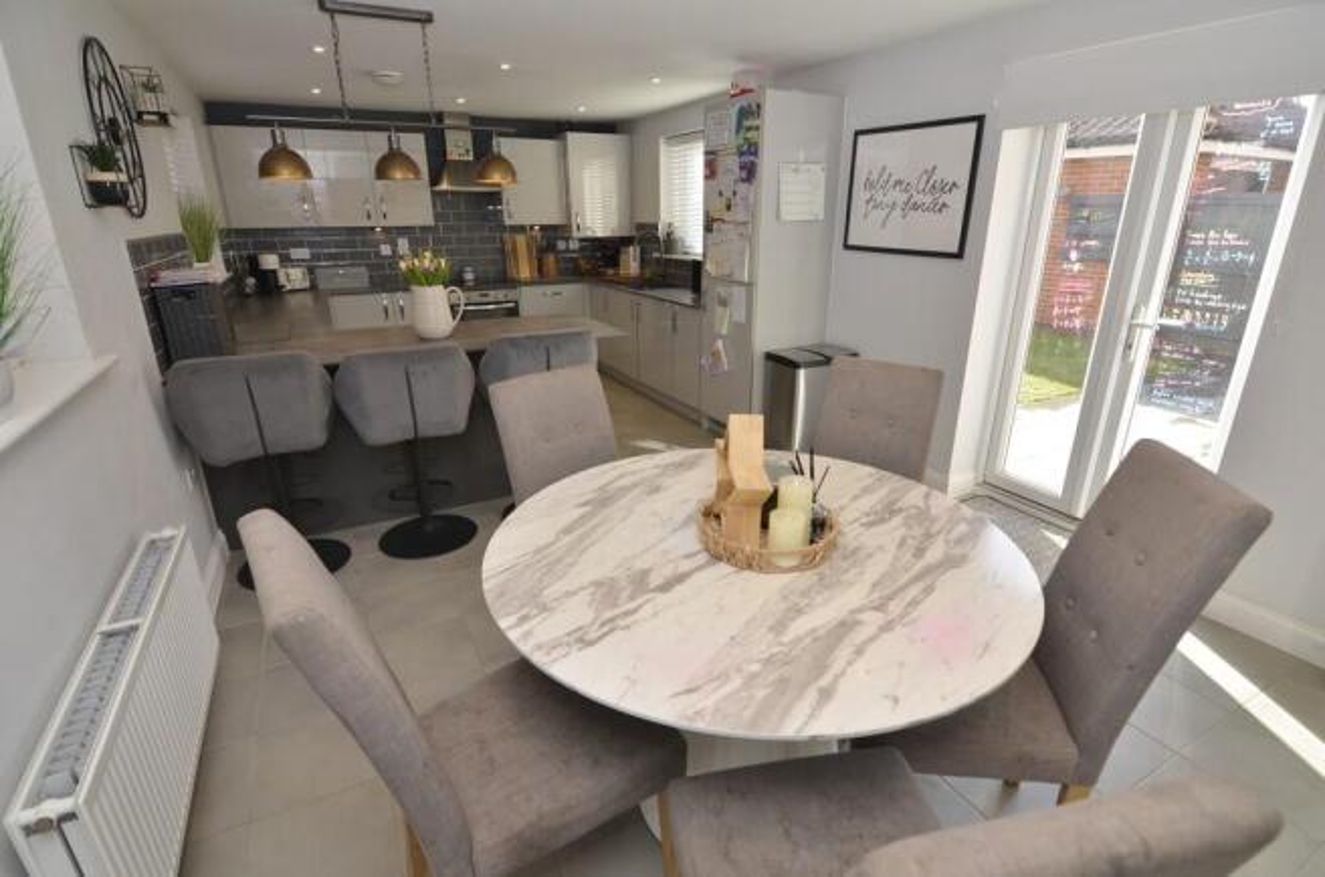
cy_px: 438
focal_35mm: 16
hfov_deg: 95.1
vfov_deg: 71.8
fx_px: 606
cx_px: 662
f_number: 5
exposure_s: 1/60
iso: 100
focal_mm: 11
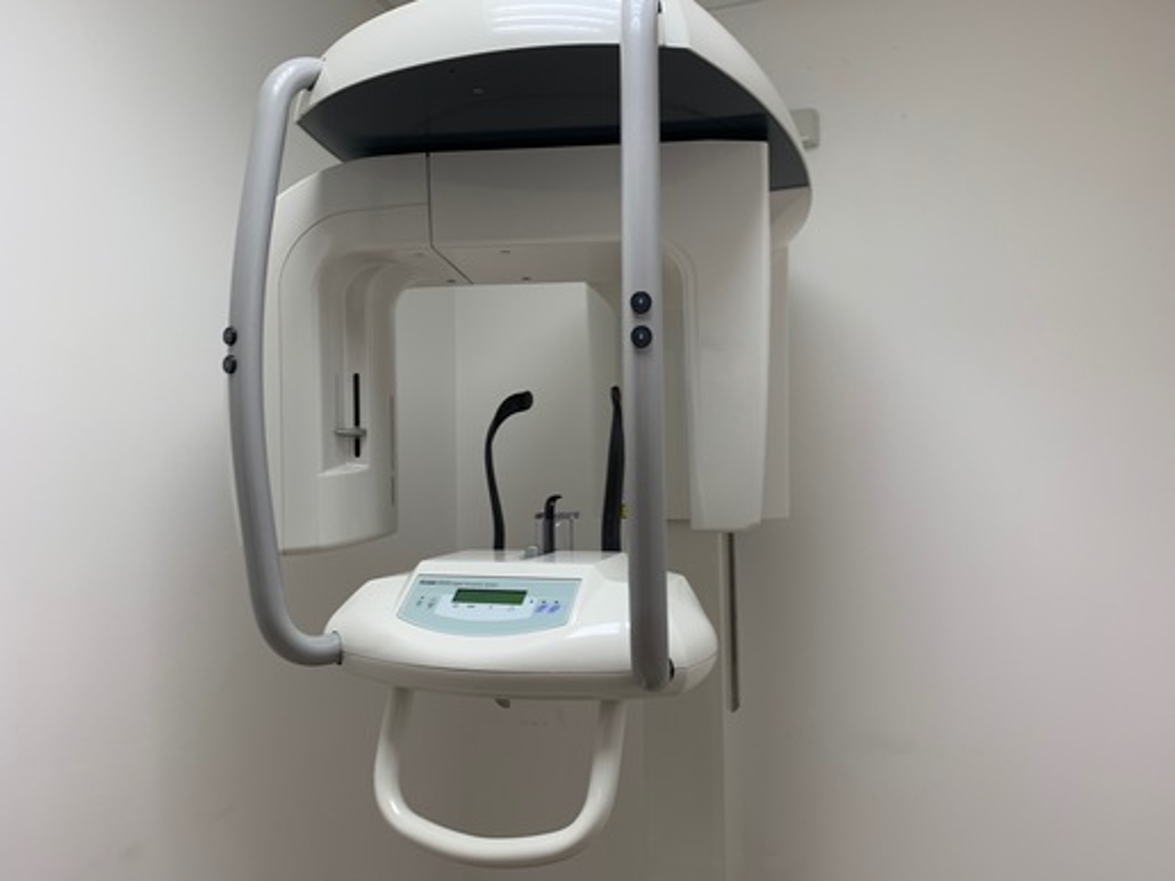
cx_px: 588
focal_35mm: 26
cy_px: 440
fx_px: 883
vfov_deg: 53.1
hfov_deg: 67.3
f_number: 1.8
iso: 50
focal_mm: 4.25
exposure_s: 1/50
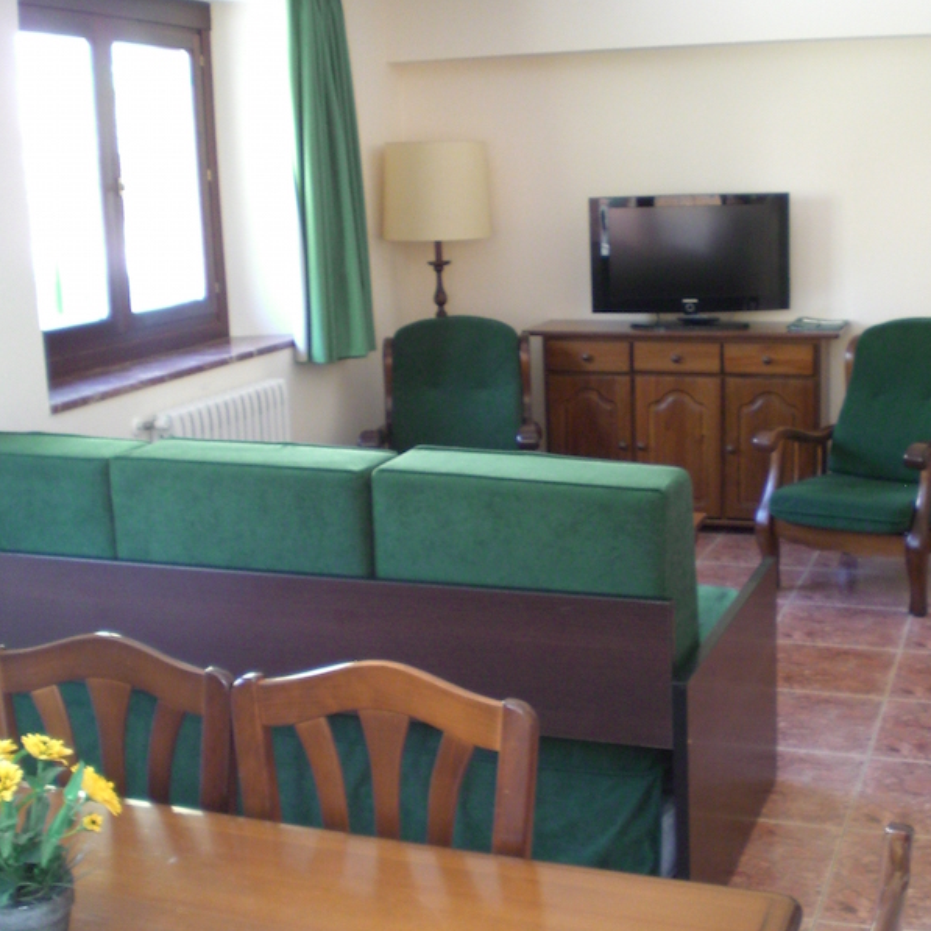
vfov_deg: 37.6
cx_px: 583
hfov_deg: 37.3
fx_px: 1369
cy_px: 465
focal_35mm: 45
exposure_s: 1/15
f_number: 3.1
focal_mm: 6.3
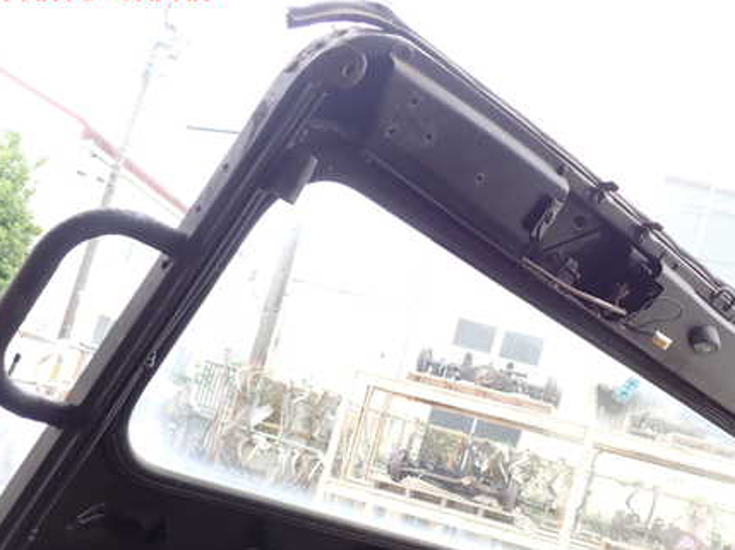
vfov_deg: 34.1
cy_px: 353
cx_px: 413
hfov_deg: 44.7
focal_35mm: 42
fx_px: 891
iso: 125
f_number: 3.2
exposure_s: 1/60
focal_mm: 5.4
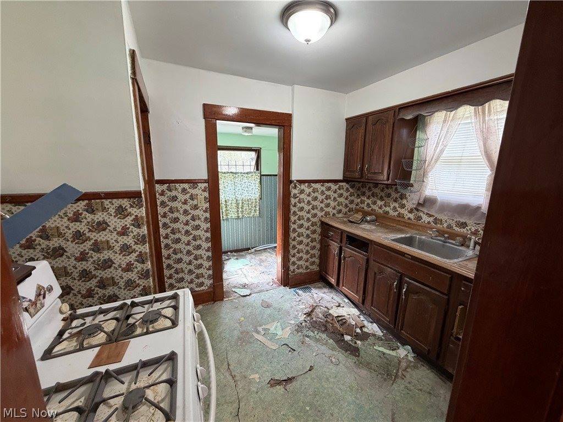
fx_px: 228
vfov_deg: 85.7
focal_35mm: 14
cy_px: 211
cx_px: 282
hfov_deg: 102.1
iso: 250
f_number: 2.2
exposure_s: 1/60
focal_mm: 2.22
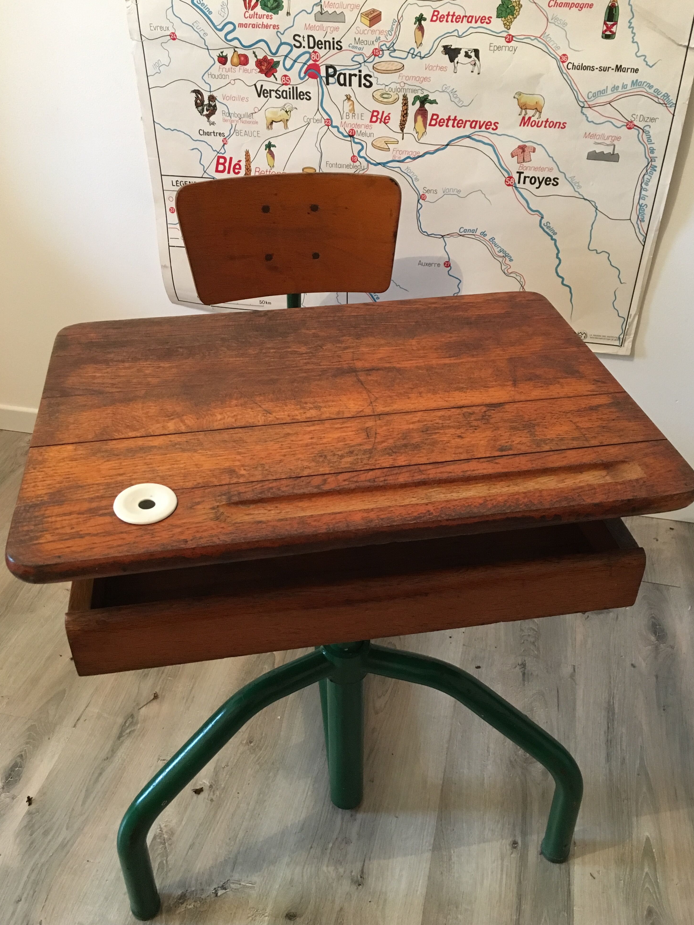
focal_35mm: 30
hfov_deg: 46.8
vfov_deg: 60.0
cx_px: 357
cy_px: 470
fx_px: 802
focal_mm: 4.15
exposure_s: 1/17
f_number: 2.2
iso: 200
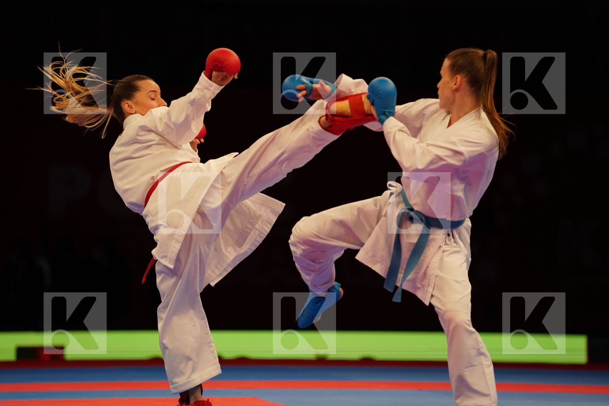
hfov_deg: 10.3
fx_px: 3383
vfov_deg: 6.9
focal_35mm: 200
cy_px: 203
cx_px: 304
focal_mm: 200
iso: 1600
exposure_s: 1/1000
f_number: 2.8
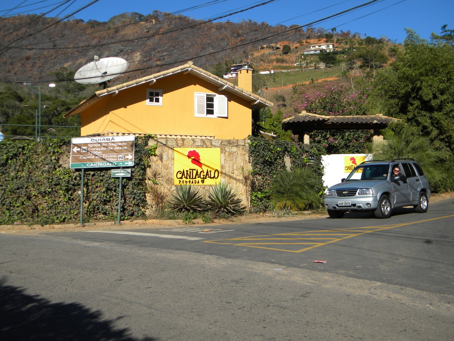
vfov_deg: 35.1
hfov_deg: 45.8
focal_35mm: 41
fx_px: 538
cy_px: 170
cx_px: 227
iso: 80
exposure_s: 1/275
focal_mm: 7.3
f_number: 7.6
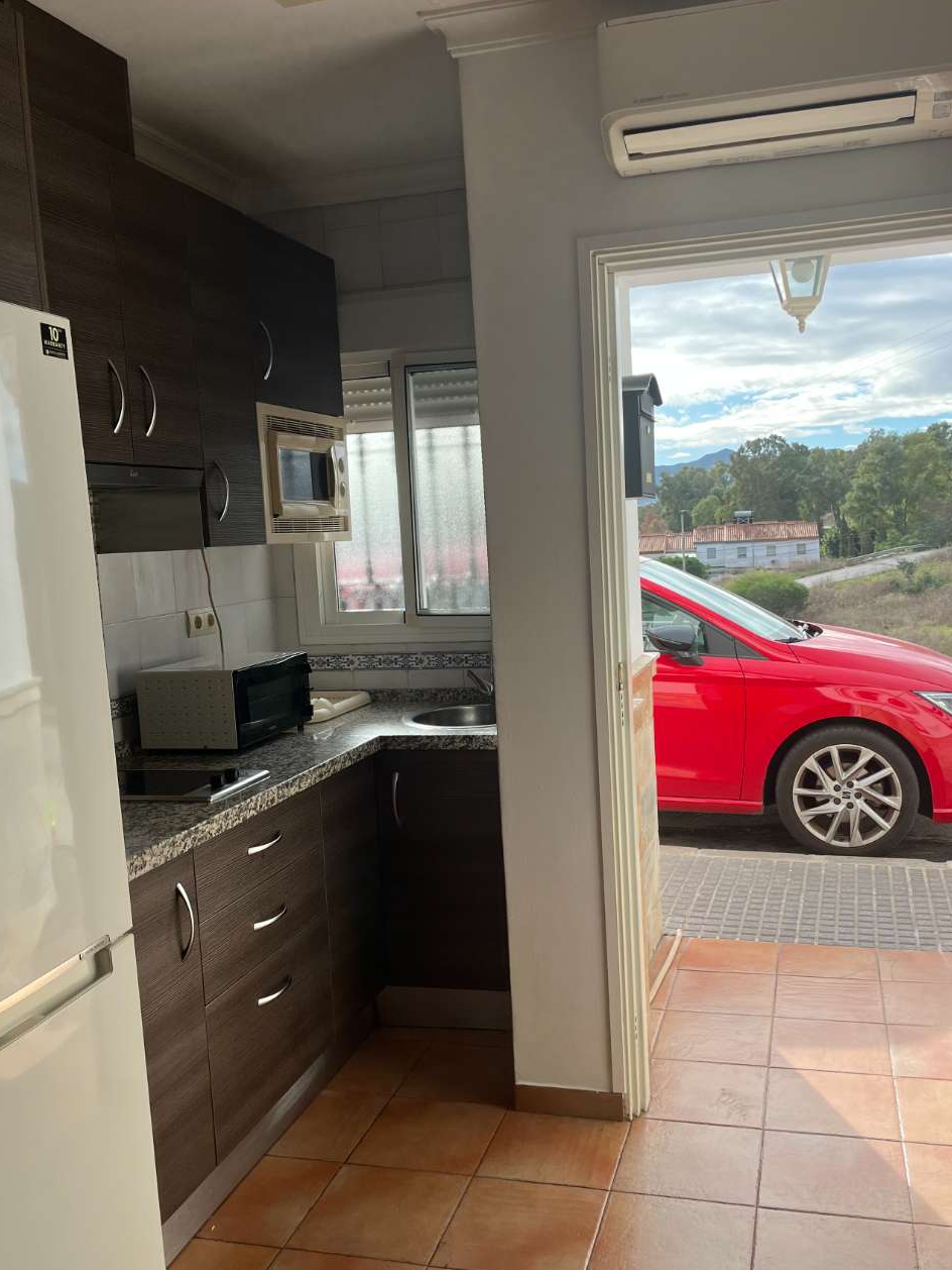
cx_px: 507
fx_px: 1136
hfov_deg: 45.4
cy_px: 636
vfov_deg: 58.3
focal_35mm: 31
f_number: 1.6
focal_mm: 5.1
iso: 50
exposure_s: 1/1066
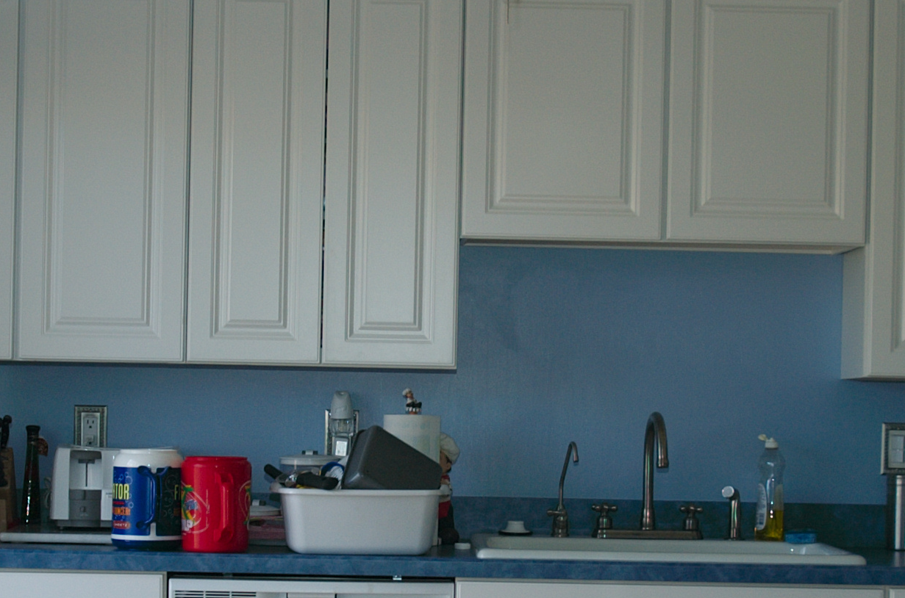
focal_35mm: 92
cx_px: 388
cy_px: 449
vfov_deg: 14.7
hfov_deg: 22.1
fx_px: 2313
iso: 200
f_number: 4
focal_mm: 25
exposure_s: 1/60
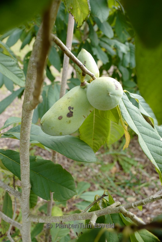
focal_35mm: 28
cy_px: 121
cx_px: 81
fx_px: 189
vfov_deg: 65.5
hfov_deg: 46.4
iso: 400
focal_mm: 28
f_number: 6.3
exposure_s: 1/80
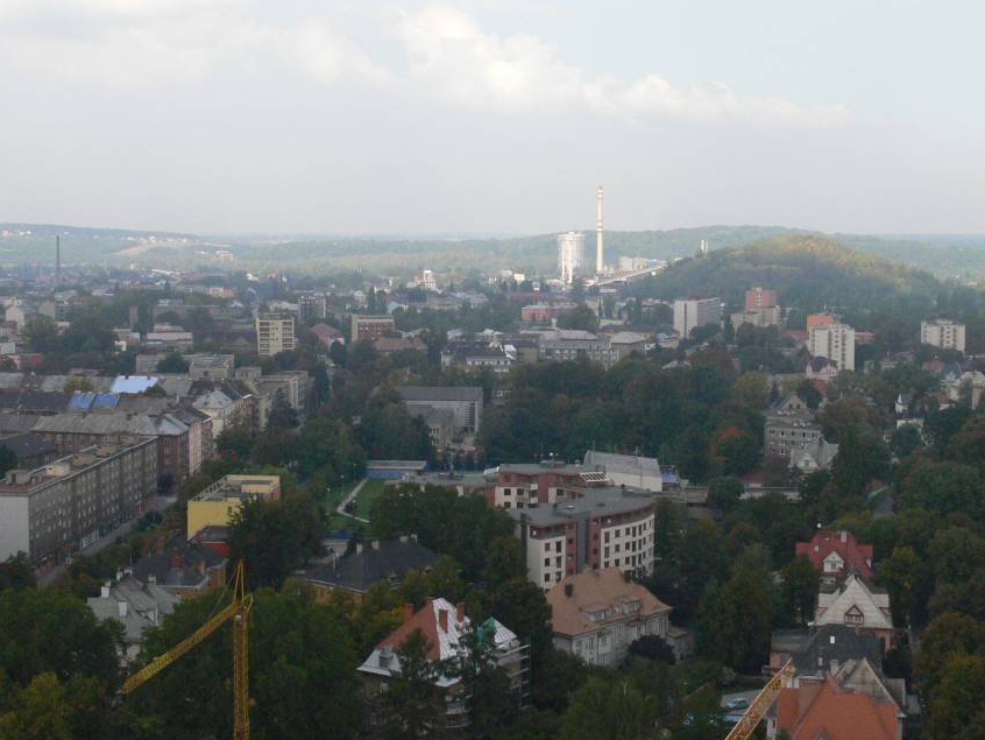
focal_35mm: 54
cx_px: 498
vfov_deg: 27.0
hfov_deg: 35.5
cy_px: 307
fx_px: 1537
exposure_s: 1/500
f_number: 5.6
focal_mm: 7.4
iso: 200
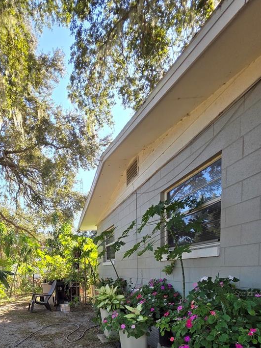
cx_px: 49
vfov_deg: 66.9
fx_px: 221
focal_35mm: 22
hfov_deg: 56.3
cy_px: 293
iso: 40
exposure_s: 1/257
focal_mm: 2.2
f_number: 1.9
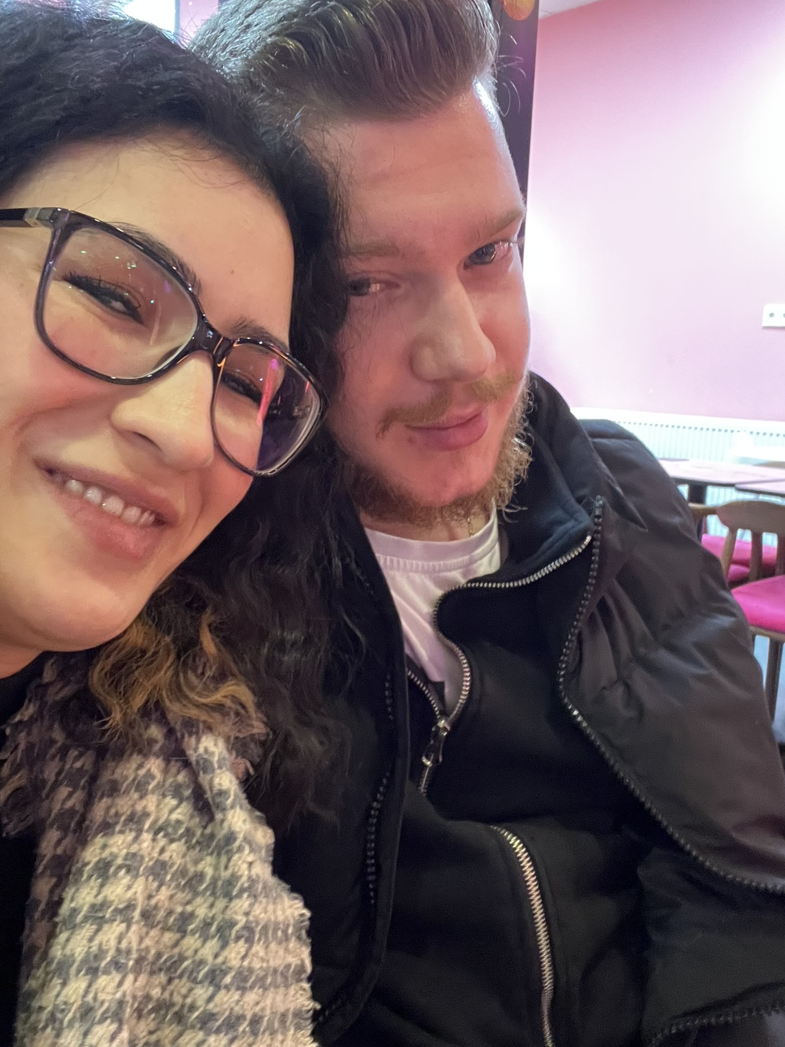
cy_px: 529
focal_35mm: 34
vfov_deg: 54.0
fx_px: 1028
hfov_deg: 41.8
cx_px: 380
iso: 640
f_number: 2.2
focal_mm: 2.71
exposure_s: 1/25
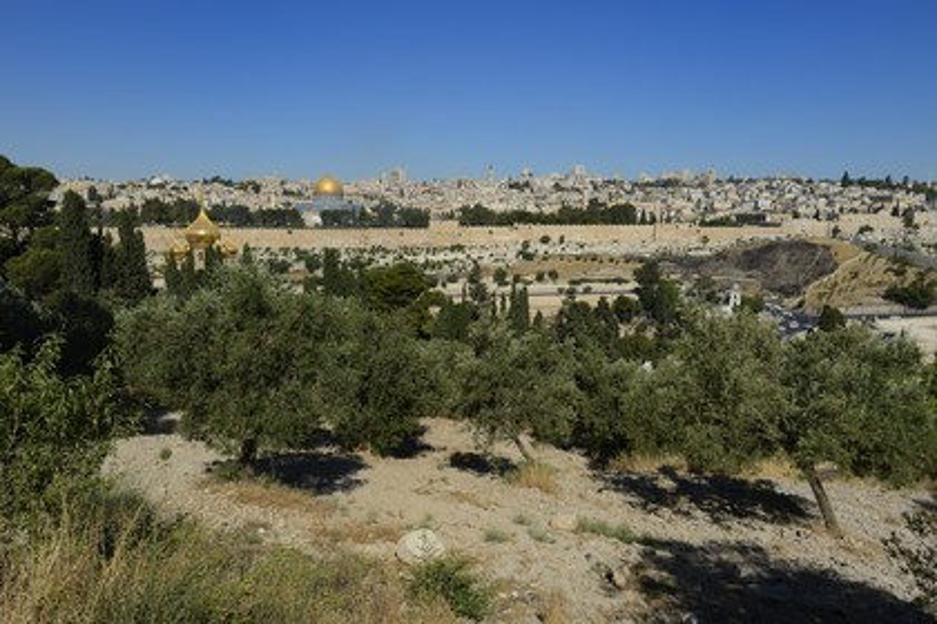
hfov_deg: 58.7
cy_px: 312
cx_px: 468
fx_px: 833
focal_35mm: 32
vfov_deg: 41.1
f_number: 14
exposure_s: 1/200
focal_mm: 32
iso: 200
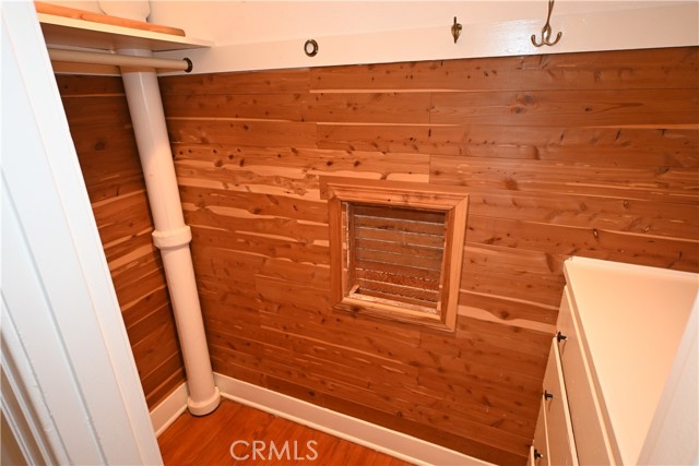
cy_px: 233
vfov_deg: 63.2
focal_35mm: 20
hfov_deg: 85.4
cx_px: 350
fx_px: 379
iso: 1000
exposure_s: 1/60
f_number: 4
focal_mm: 13
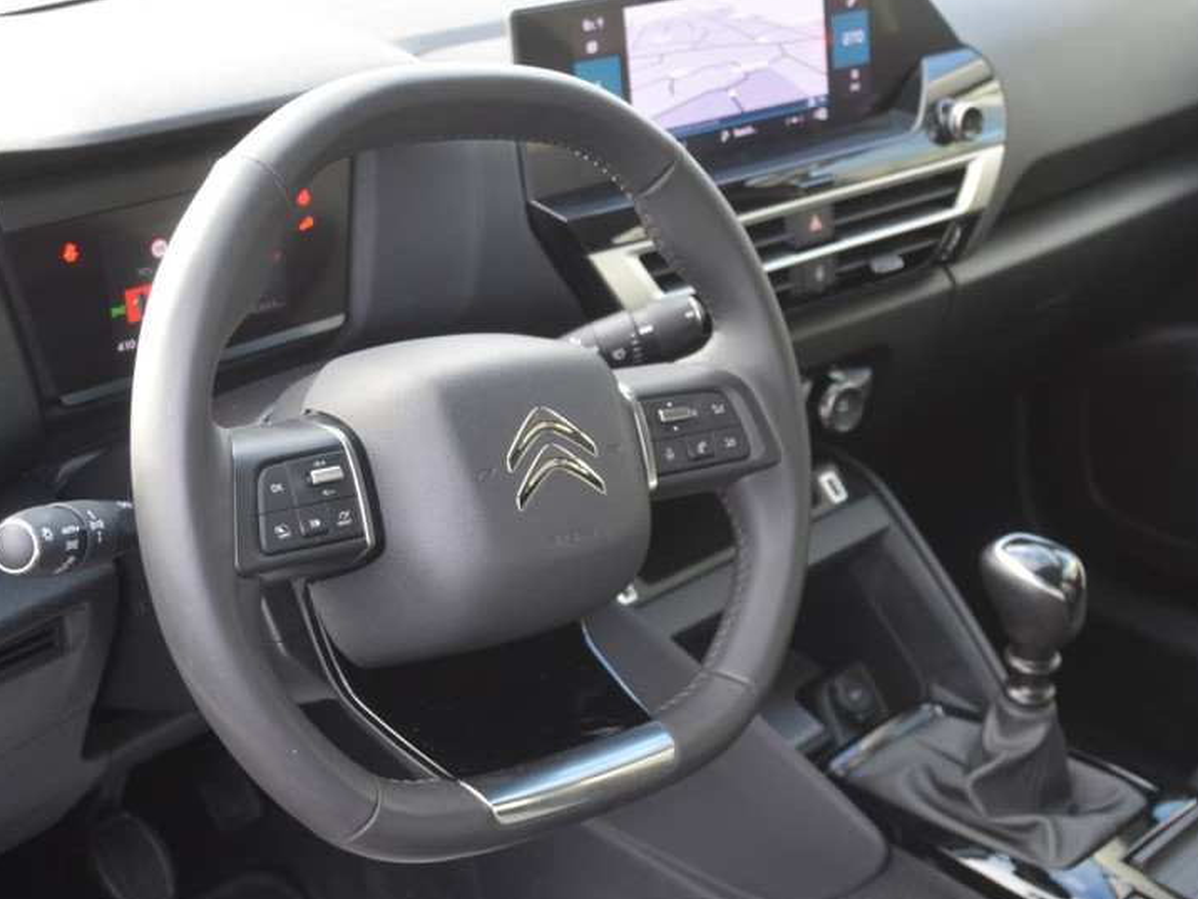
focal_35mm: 56
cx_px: 714
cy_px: 411
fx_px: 1927
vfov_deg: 26.2
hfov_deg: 34.4
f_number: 4.5
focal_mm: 27
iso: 400
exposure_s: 1/80
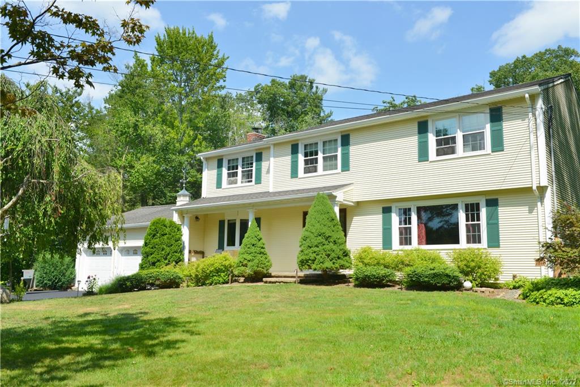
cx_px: 290
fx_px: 516
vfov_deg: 41.1
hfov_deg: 58.7
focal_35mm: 32
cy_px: 194
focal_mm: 32
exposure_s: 1/1250
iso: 640
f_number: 8
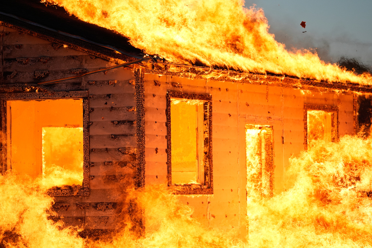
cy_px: 124
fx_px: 1952
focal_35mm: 189
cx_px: 186
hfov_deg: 10.9
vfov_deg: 7.3
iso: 1000
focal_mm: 189
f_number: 2.8
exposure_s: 1/8000
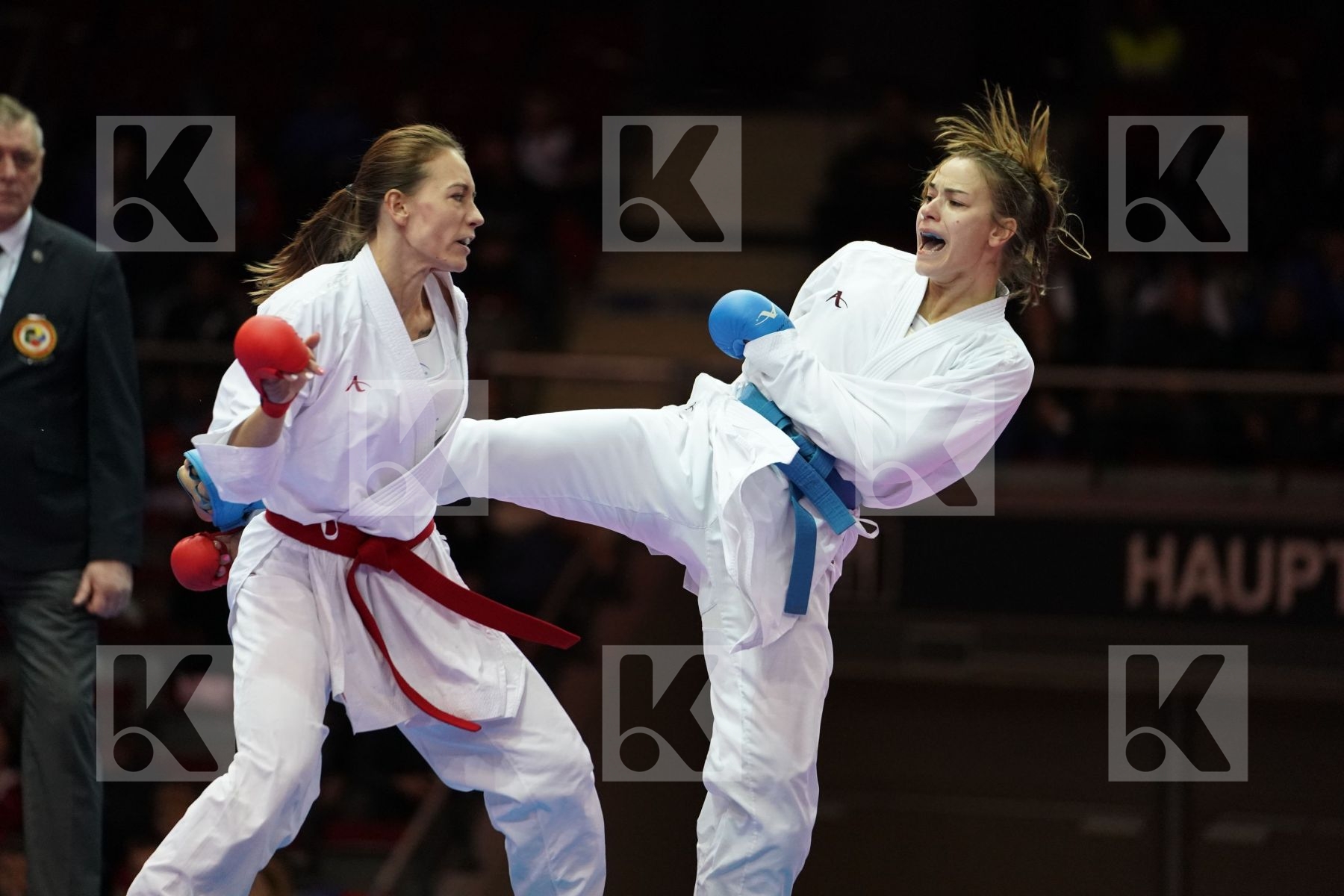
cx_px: 672
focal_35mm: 200
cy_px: 448
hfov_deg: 10.3
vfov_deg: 6.9
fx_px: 7466
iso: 4000
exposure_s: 1/1000
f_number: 2.8
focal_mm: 200
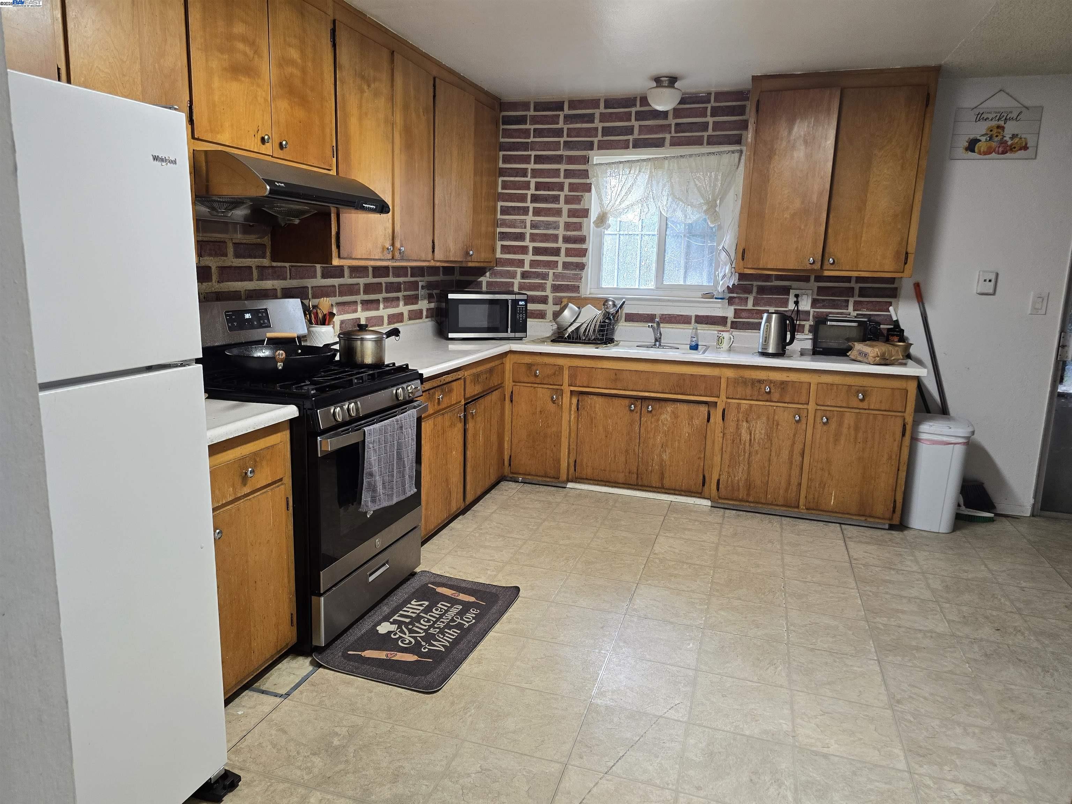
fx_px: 712
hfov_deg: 73.9
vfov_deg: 58.9
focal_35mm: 23
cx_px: 536
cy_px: 402
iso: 250
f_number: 1.7
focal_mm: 6.3
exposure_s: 1/120
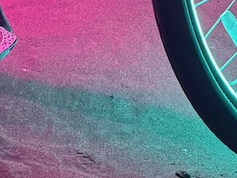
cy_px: -223
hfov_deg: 14.8
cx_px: 43
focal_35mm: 132
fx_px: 904
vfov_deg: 10.1
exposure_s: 1/53
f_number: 1.78
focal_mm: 6.76
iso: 800
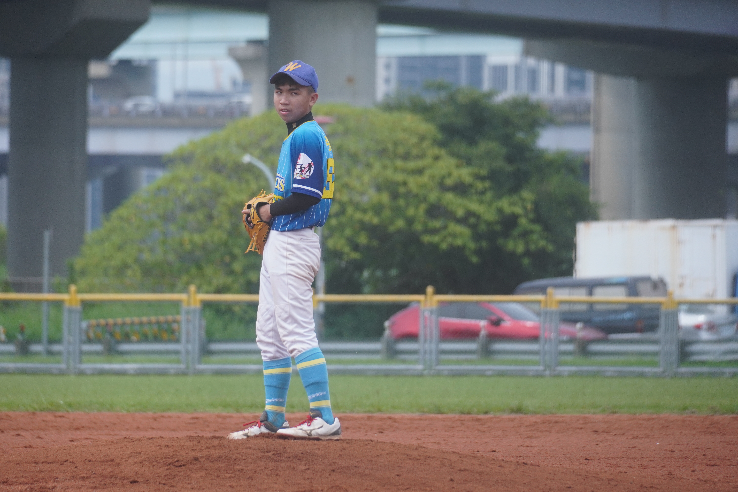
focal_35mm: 376
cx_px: 369
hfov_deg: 5.5
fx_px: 7718
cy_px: 246
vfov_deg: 3.7
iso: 640
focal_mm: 251
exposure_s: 1/1600
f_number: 6.3
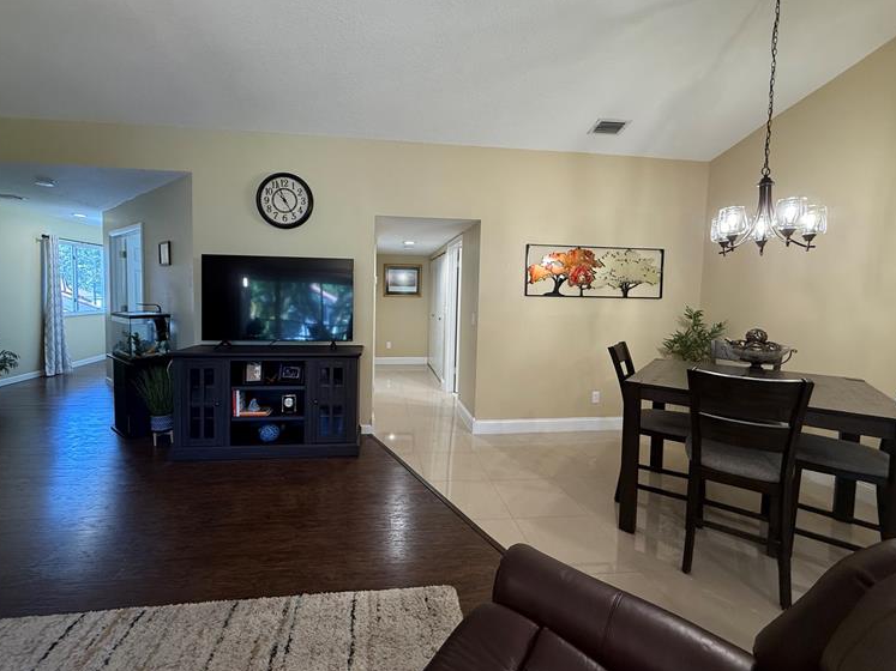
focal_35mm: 15
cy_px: 316
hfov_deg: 98.1
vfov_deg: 81.7
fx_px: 388
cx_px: 423
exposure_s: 1/60
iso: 250
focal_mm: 2.22
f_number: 2.2
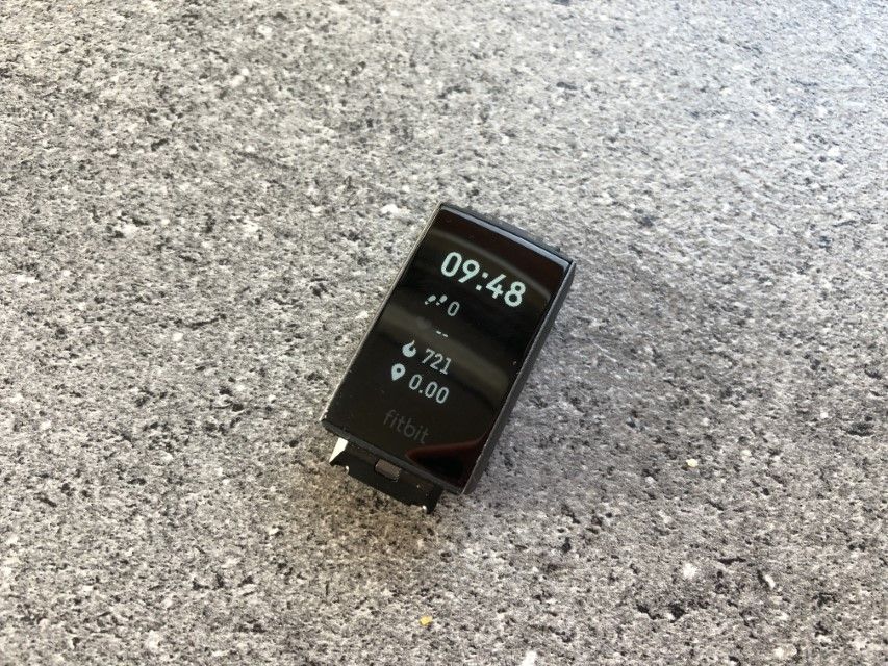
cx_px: 444
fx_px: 718
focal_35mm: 28
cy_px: 333
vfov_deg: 49.8
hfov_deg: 63.4
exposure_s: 1/33
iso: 32
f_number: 1.8
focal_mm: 4
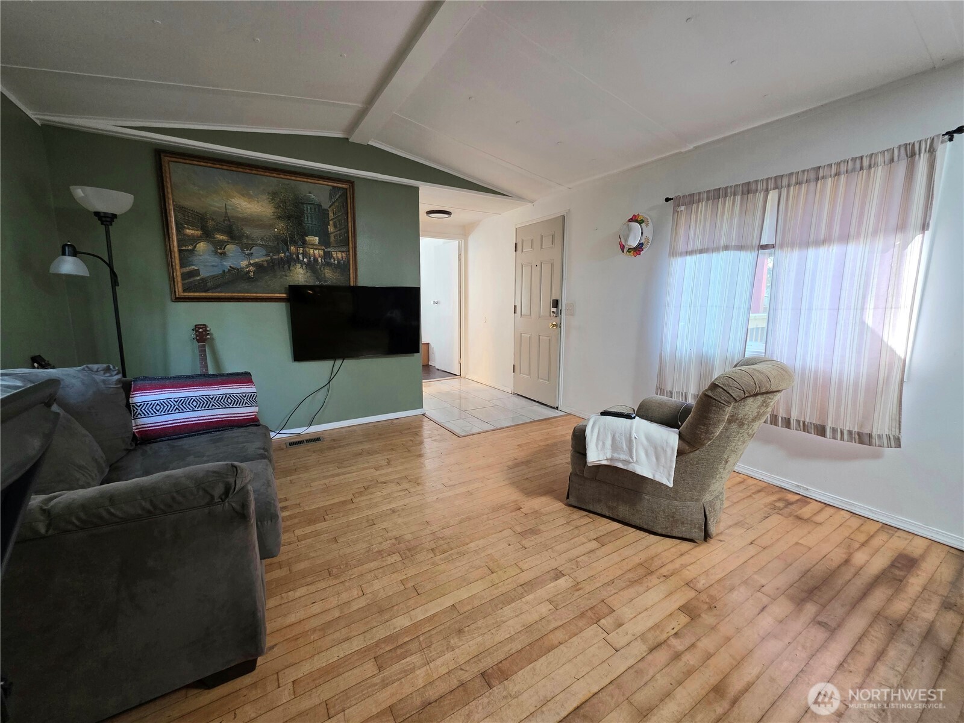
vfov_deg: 89.9
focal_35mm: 13
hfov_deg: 106.2
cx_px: 482
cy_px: 362
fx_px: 362
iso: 320
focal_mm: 2.2
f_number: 1.9
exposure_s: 1/60.2
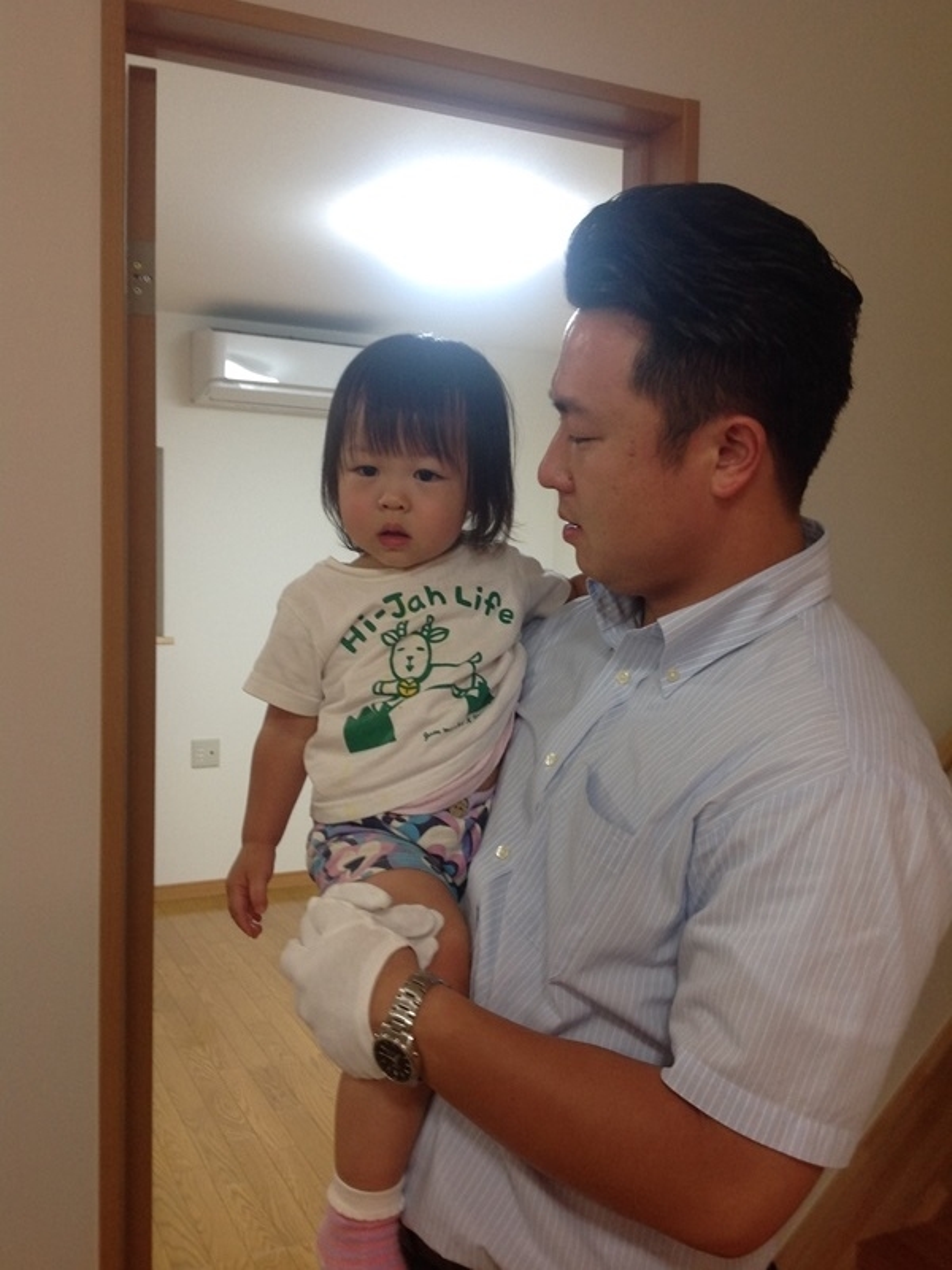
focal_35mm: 35
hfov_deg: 40.7
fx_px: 1283
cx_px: 476
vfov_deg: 52.6
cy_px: 635
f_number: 2.4
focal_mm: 4.3
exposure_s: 1/17
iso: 100
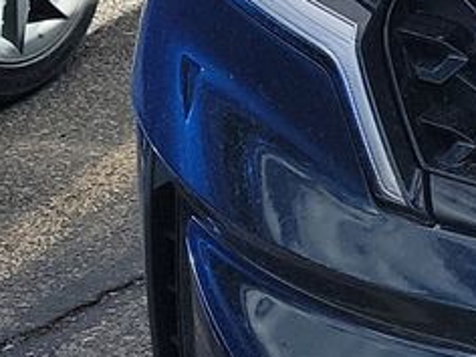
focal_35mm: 163
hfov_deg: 10.5
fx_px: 2241
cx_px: 1117
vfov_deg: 9.1
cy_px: 30
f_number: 1.8
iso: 50
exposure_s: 1/586
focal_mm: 6.7
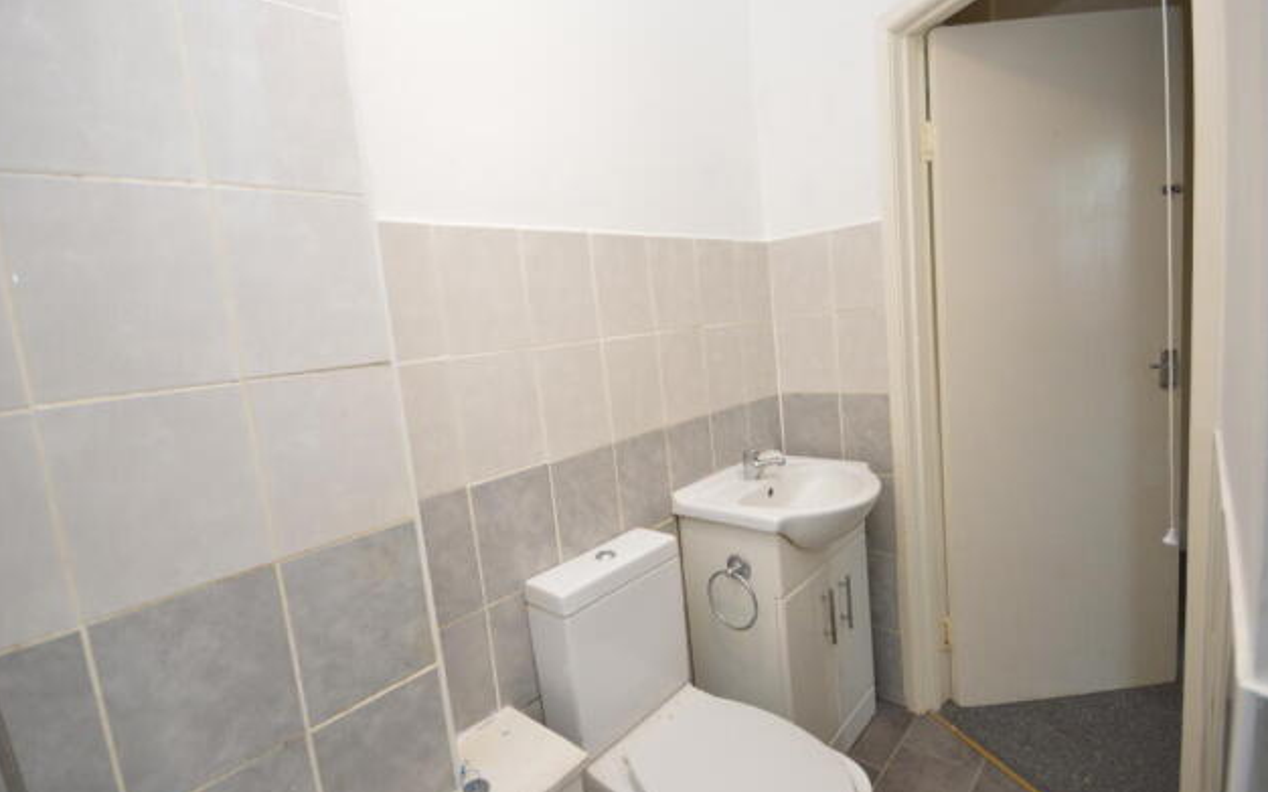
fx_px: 553
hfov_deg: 97.8
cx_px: 612
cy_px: 389
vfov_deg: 71.2
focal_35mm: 16
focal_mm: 10
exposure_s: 1/60
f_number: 4
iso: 800
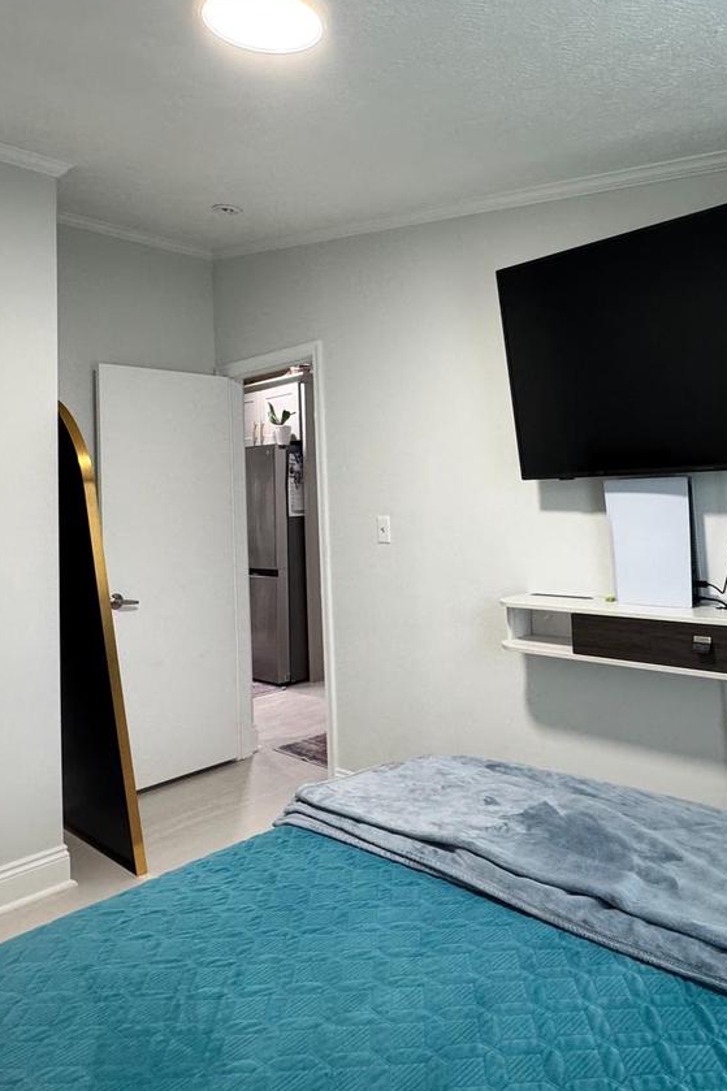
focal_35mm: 25
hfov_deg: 51.3
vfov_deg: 71.0
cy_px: 458
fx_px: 758
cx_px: 380
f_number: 2.2
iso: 250
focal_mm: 2.22
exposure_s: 1/60
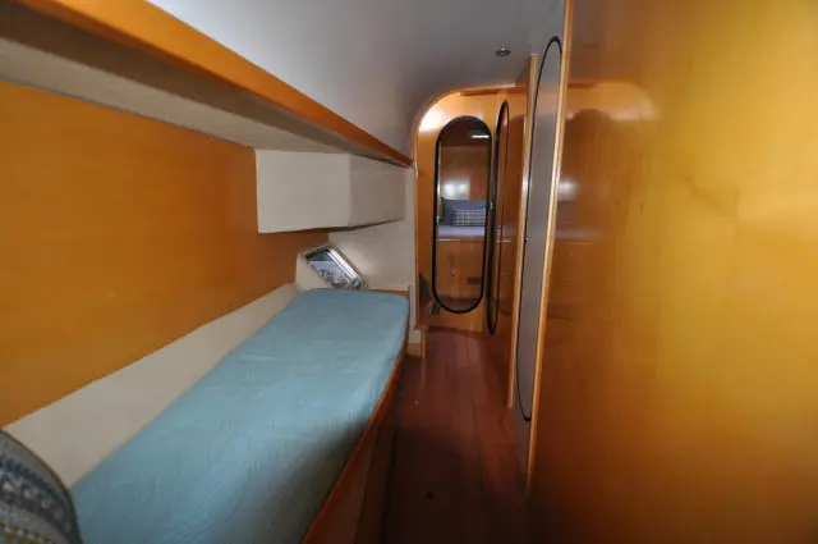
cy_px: 272
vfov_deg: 77.2
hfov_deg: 100.5
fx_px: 340
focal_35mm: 15
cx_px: 409
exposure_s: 1/60
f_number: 3.5
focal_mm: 10
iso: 800
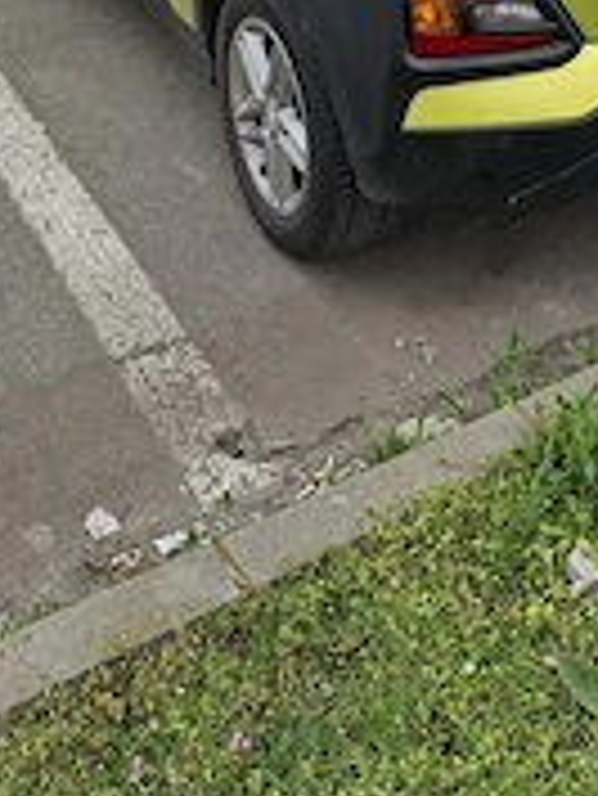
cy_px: -54
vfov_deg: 32.8
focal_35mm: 52
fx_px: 1196
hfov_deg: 27.1
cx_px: 531
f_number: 1.8
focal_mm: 5.54
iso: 50
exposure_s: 1/909
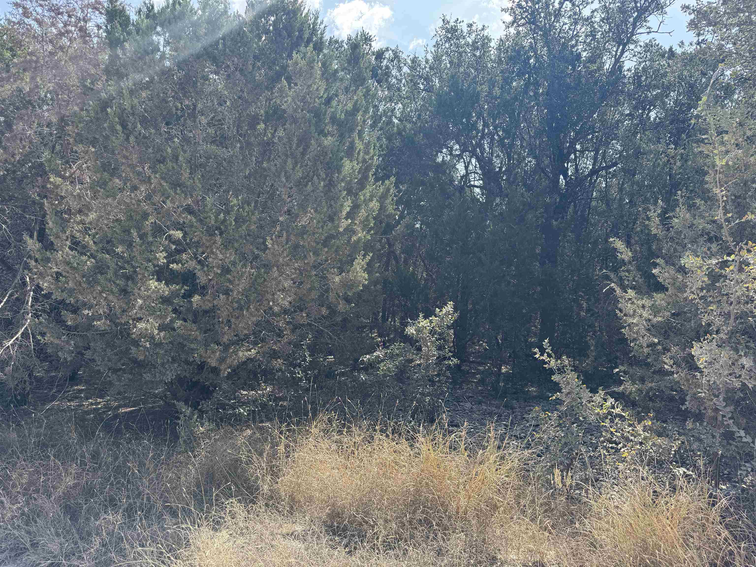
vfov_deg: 56.8
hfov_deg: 71.6
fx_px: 524
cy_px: 284
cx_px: 378
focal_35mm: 24
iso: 80
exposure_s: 1/1395
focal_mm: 6.76
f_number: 1.78
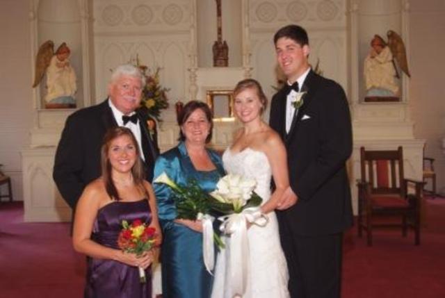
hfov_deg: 41.1
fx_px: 594
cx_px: 222
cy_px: 149
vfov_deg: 28.2
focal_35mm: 48
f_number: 5.6
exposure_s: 1/30
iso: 400
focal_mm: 32
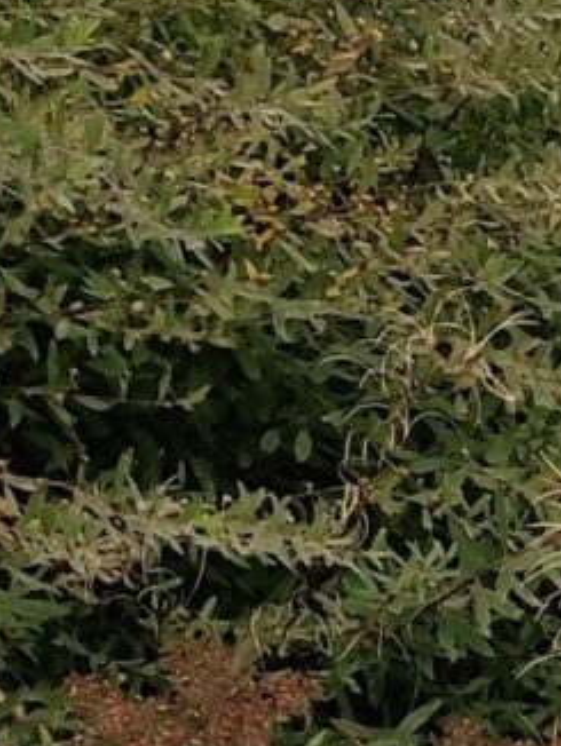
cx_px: 666
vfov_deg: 9.3
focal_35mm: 196
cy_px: 1650
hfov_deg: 7.5
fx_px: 4230
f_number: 1.89
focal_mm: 5.43
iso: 100
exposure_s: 1/2946
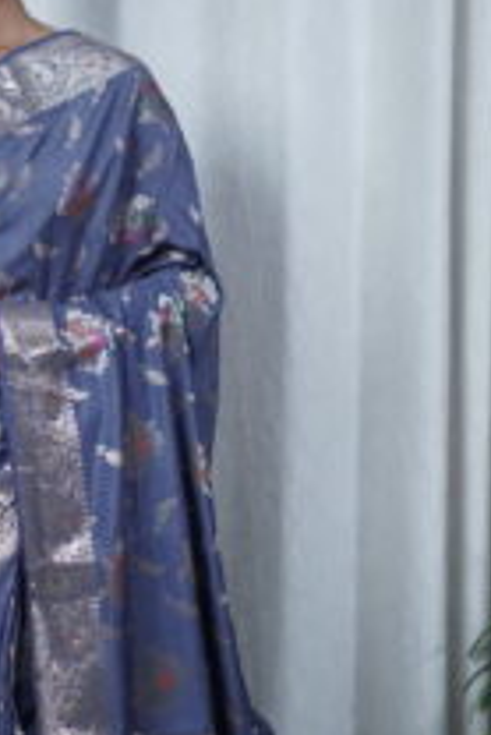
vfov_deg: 18.9
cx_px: -11
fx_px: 2206
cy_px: 360
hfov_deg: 12.5
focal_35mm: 108
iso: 250
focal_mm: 50
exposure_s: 1/100
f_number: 1.8
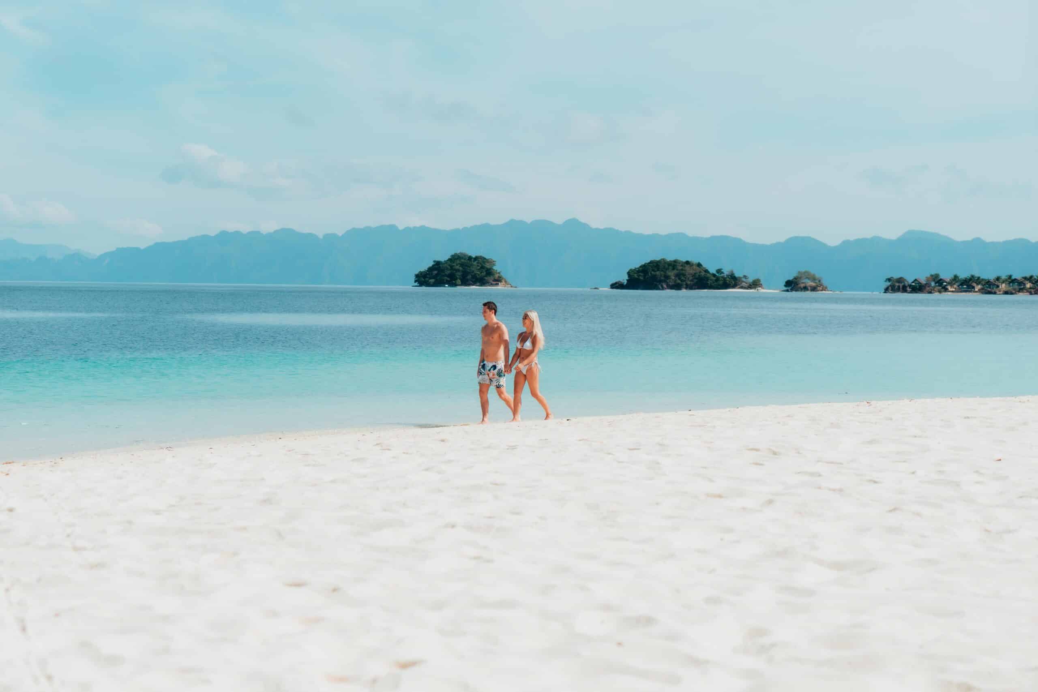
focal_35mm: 70
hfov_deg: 28.8
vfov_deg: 19.5
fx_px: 2018
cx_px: 519
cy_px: 346
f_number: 5.6
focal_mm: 70
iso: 100
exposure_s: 1/1000
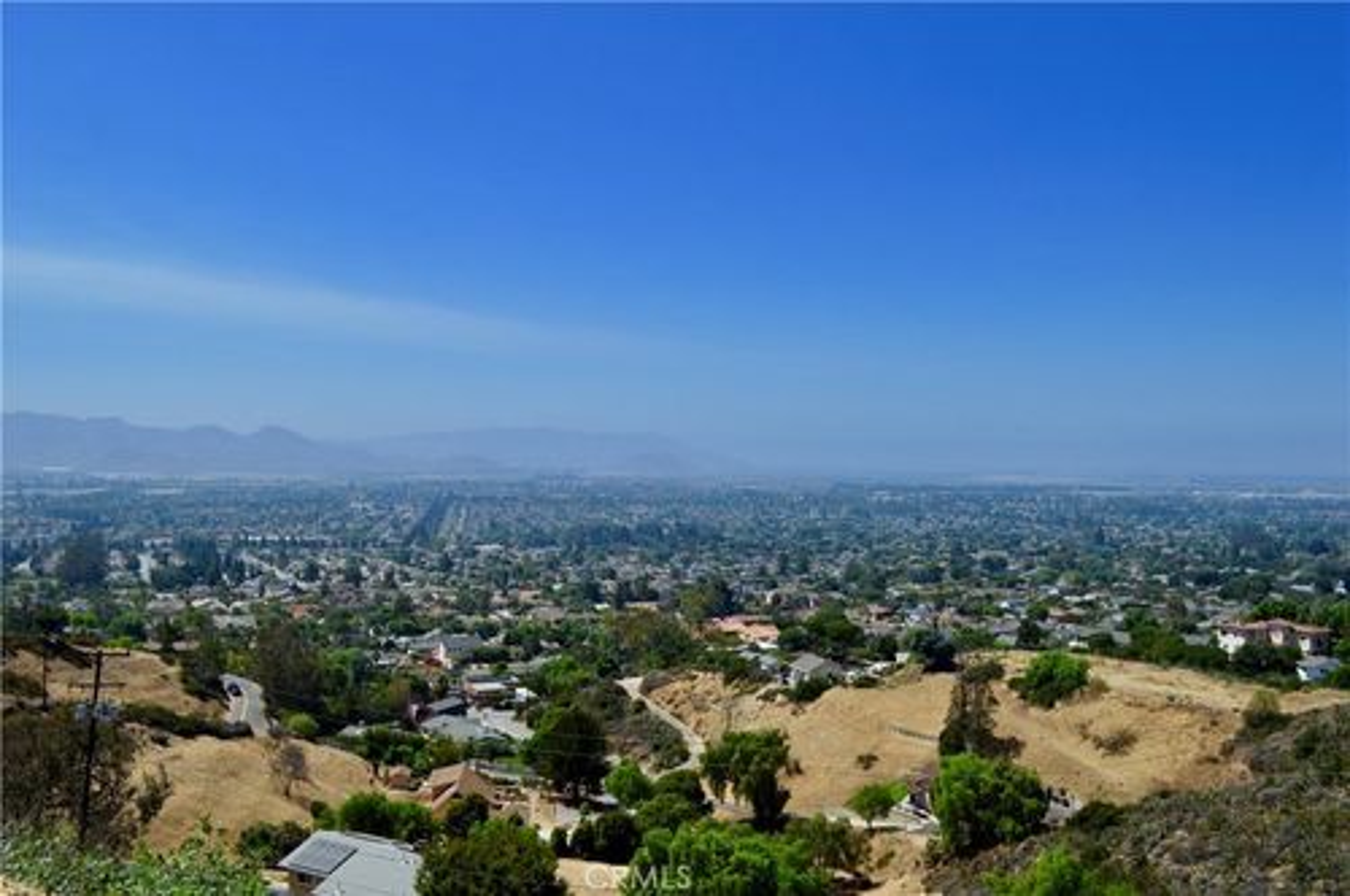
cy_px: 448
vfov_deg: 43.5
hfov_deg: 62.0
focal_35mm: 30
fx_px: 1124
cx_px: 675
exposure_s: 1/400
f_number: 7.1
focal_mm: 20
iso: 100
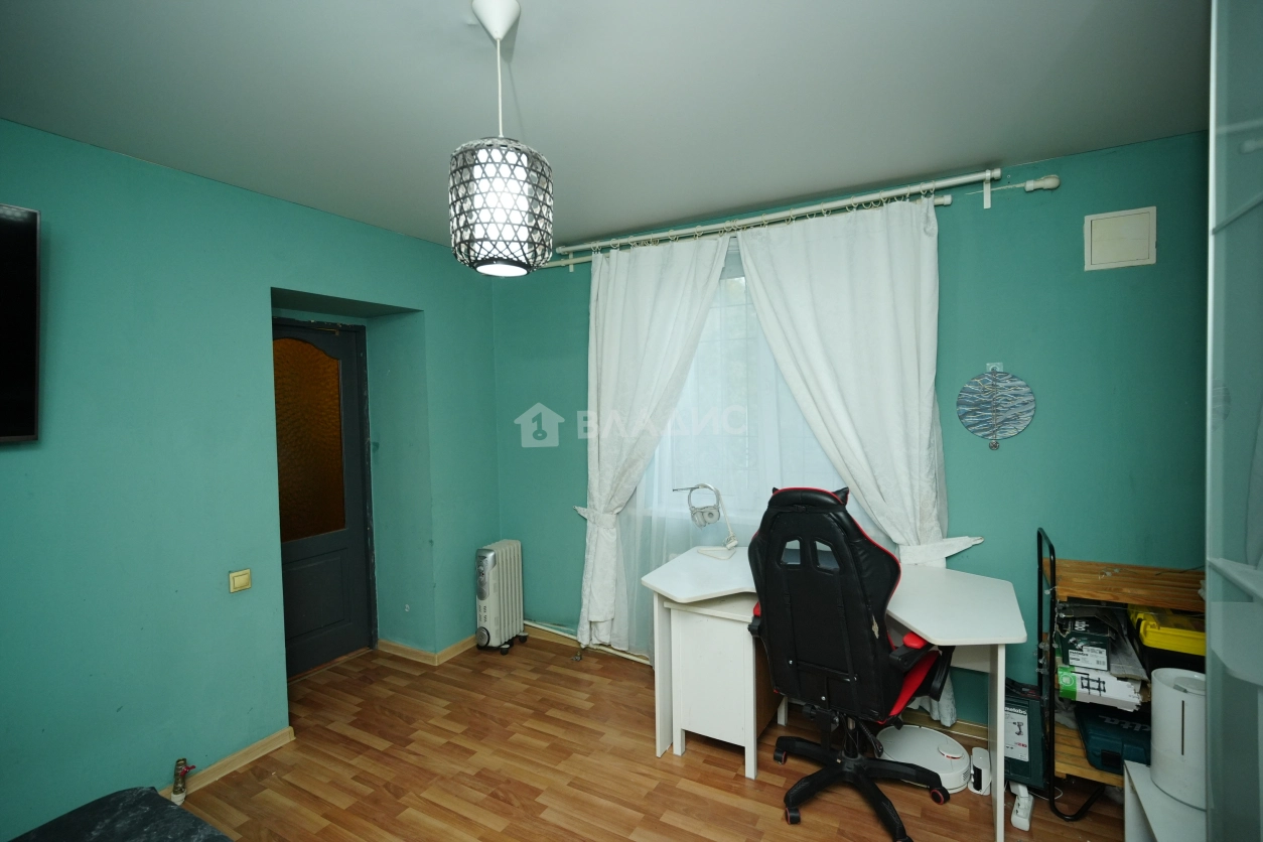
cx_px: 632
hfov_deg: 96.7
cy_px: 421
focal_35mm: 16
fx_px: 561
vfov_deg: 73.7
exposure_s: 1/160
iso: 1600
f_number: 2.8
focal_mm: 16
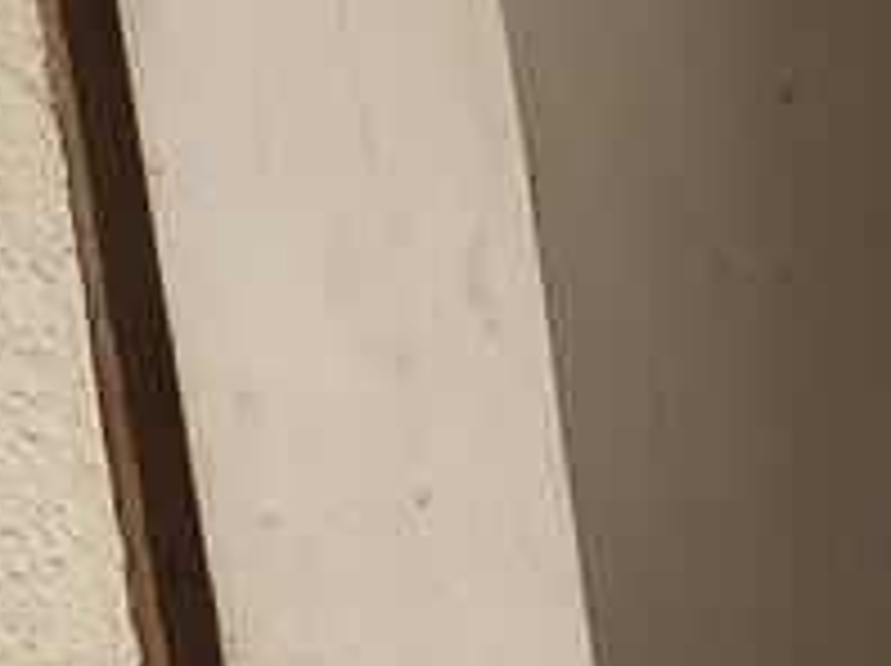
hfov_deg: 8.4
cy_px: 2023
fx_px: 4679
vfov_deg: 7.2
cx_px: 3015
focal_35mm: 182
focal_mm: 5.23
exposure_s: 1/122
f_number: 1.8
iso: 32
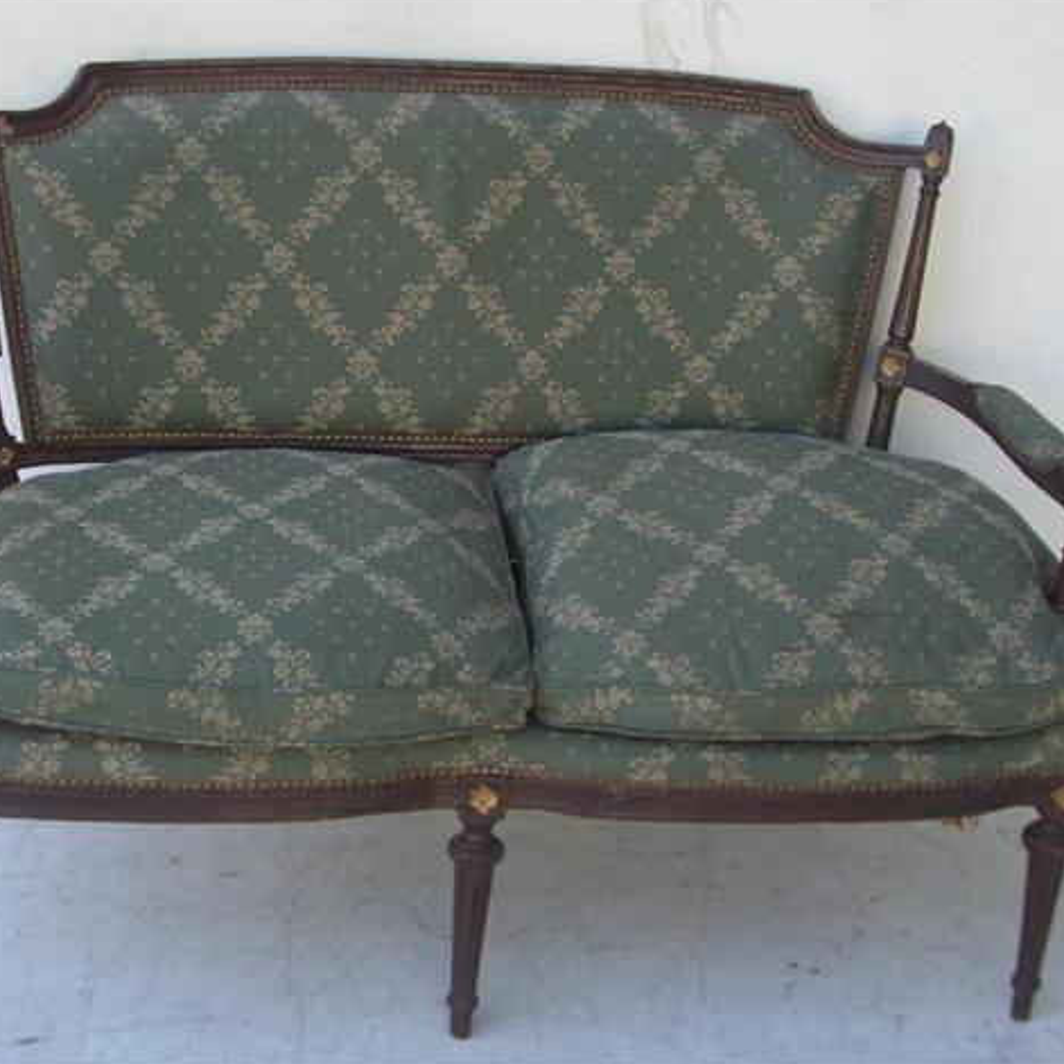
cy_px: 526
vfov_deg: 26.1
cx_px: 454
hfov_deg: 26.1
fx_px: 2295
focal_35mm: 66
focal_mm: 9
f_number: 3.3
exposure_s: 1/100
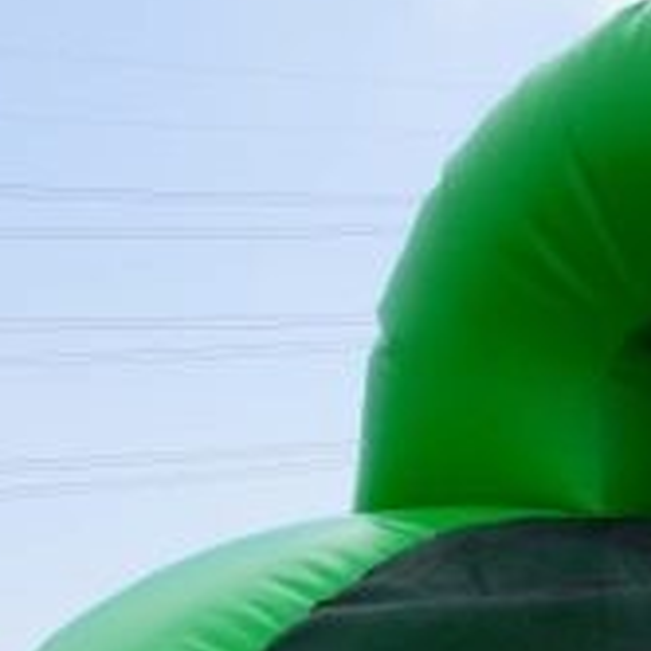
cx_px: 184
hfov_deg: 13.8
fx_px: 2681
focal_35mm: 126
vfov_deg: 13.0
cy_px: 1026
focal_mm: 16
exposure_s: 1/160
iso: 100
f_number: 10
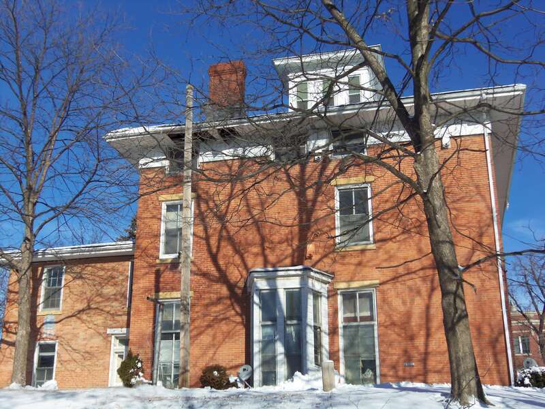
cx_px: 272
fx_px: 771
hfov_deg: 38.9
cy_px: 204
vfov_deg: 29.7
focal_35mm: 49
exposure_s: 1/60
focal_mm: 8.7
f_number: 12.6
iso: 64
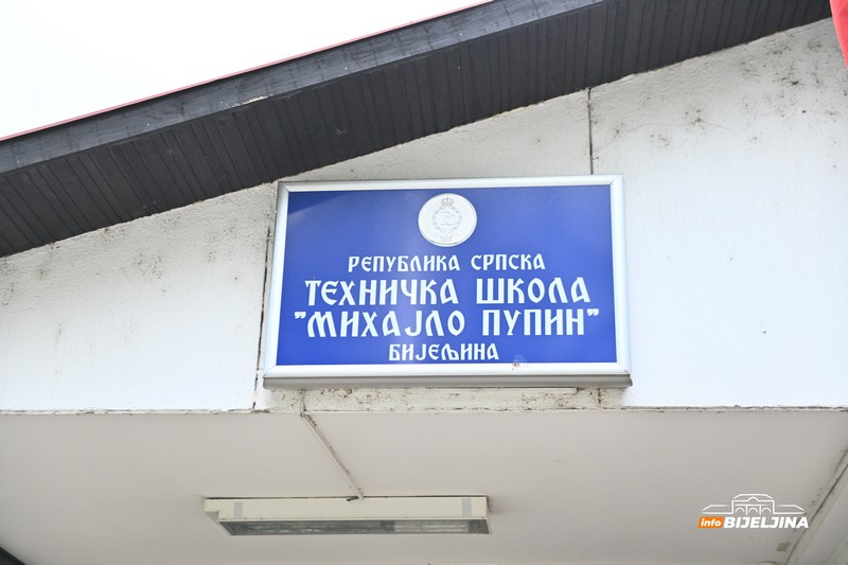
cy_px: 282
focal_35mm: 58
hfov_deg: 34.5
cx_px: 424
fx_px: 1366
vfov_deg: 23.4
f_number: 2.8
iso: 1600
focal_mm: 58
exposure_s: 1/4000
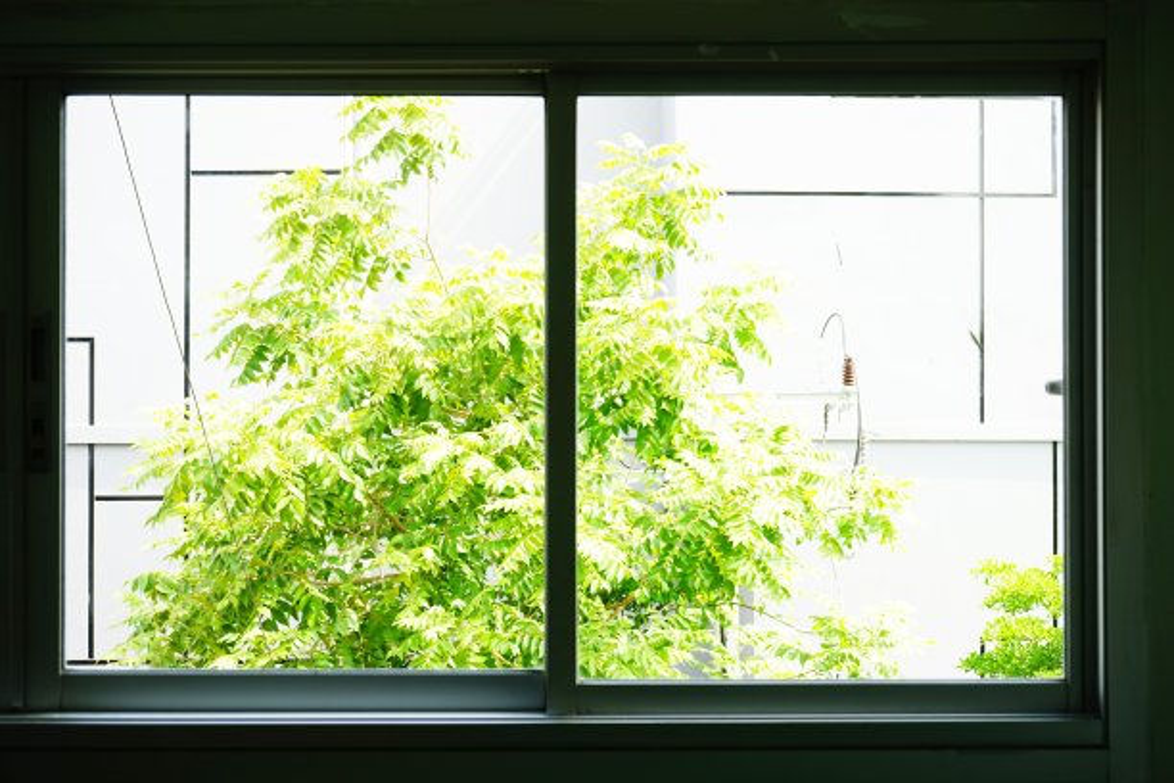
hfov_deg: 39.6
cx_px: 587
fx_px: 1630
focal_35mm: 50
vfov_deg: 27.0
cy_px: 392
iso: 250
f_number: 8
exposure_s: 1/80
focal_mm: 50
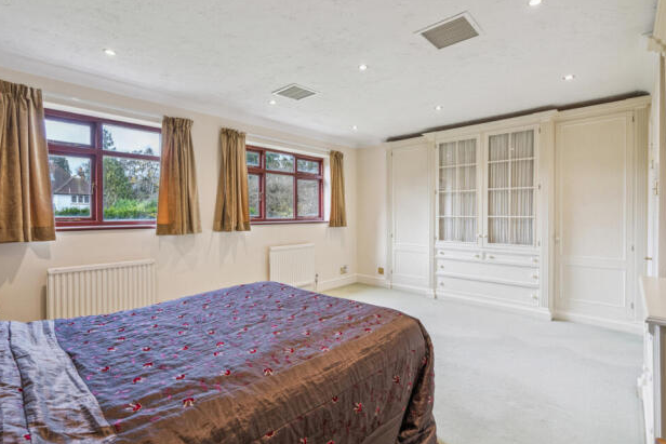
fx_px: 315
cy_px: 223
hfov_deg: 93.2
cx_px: 340
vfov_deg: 70.5
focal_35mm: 17
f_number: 5.6
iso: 800
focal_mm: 16
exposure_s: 1/50
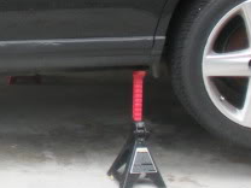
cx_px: -118
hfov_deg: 11.1
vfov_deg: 8.5
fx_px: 1247
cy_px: -30
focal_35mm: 172
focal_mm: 6.3
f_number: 3.5
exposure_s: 1/65
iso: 167
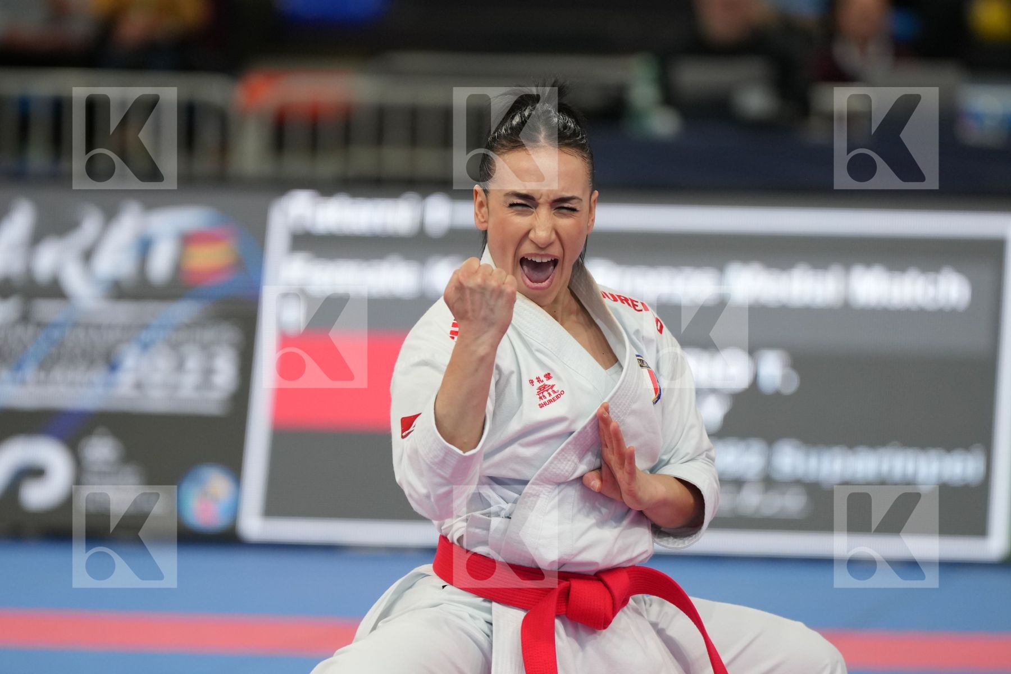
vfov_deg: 4.6
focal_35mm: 300
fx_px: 8424
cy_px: 337
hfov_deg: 6.9
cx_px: 506
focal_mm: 200
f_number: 2.8
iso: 1000
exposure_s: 1/500
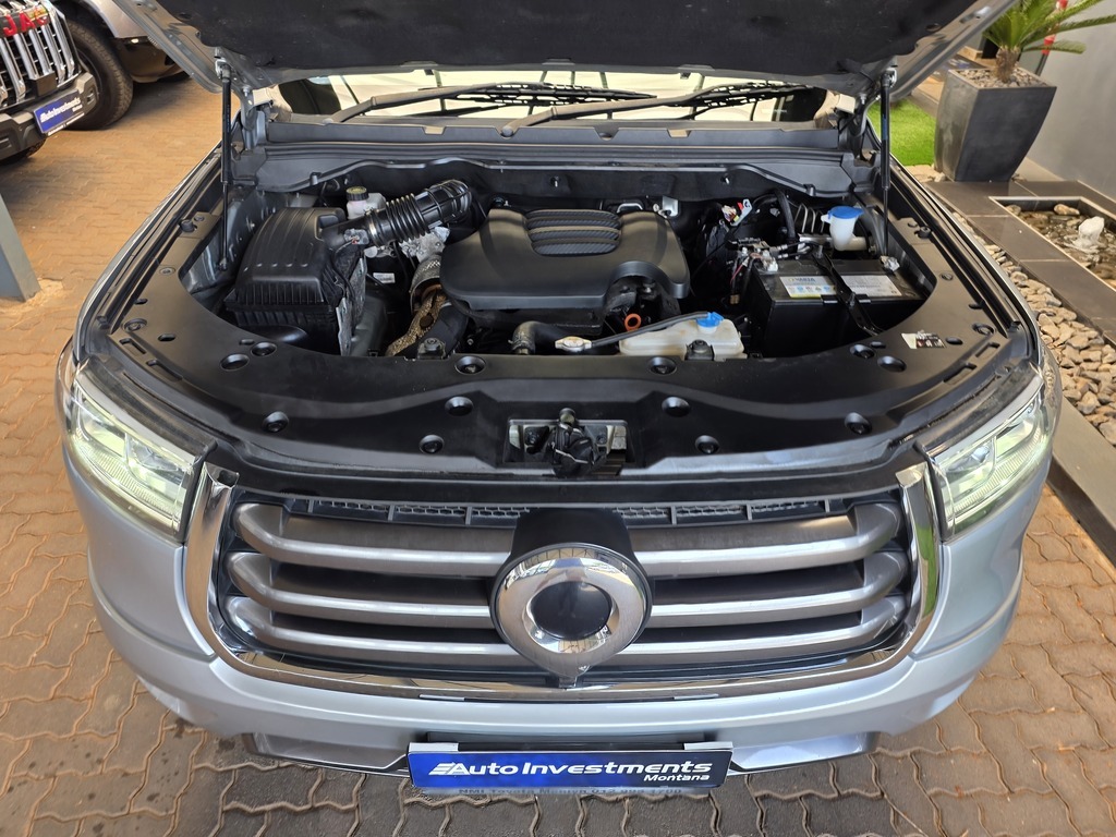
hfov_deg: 73.9
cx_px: 558
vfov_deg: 58.9
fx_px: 742
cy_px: 418
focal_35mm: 23
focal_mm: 6.25
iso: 25
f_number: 1.7
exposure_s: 1/50
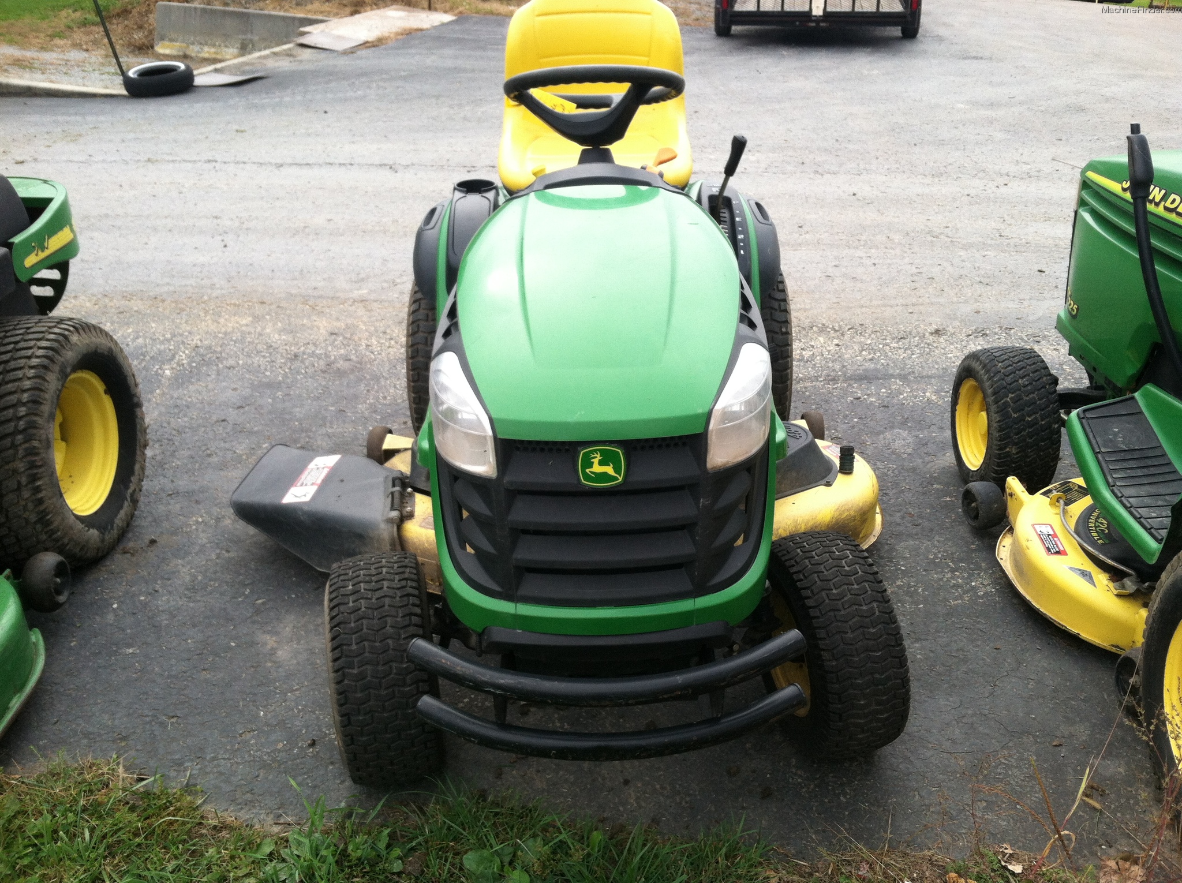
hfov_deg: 52.7
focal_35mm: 35
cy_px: 442
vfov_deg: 40.6
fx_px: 1193
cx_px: 591
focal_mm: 3.85
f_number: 2.8
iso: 80
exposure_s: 1/429
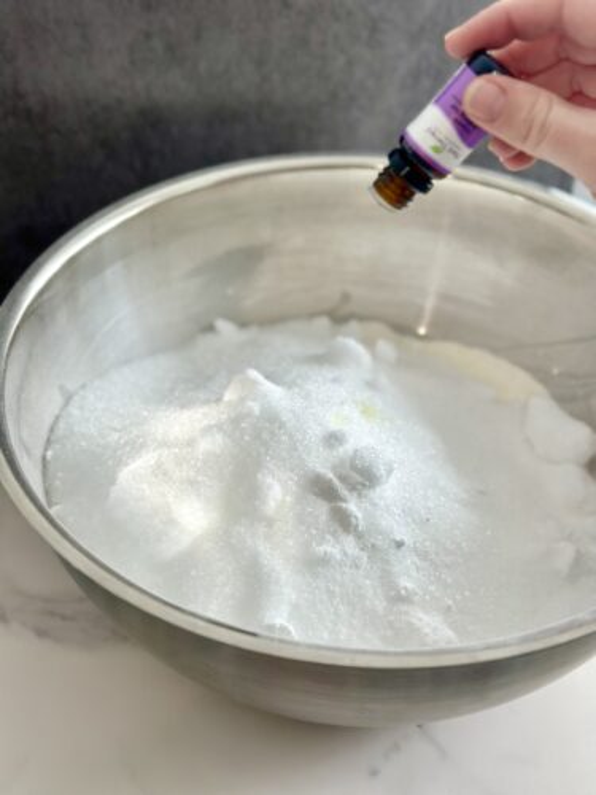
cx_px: 298
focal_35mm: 48
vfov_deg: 39.7
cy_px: 398
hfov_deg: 30.3
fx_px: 1102
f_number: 1.78
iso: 64
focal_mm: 6.86
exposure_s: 1/120
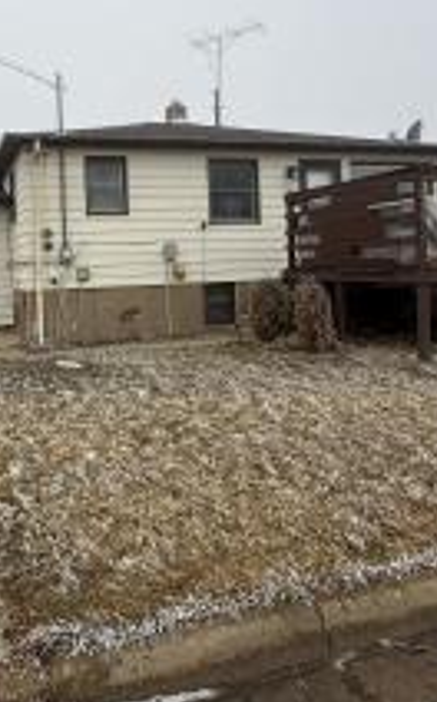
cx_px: 76
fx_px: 535
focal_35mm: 28
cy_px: 255
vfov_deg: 65.4
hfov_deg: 42.1
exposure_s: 1/1368
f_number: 2.2
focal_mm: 2.22
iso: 50
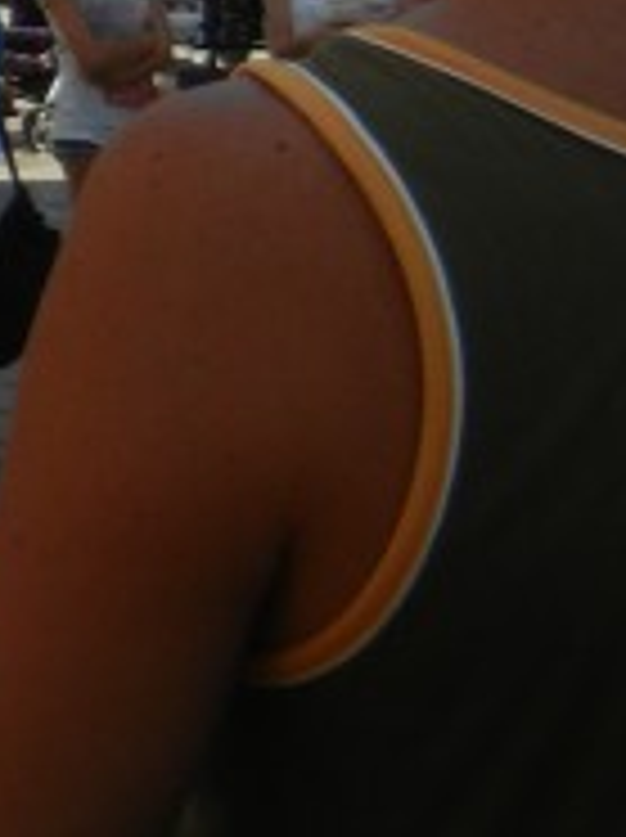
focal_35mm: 124
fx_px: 2997
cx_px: -631
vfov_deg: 15.0
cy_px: -310
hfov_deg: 10.9
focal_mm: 5.4
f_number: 3.5
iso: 160
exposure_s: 1/988
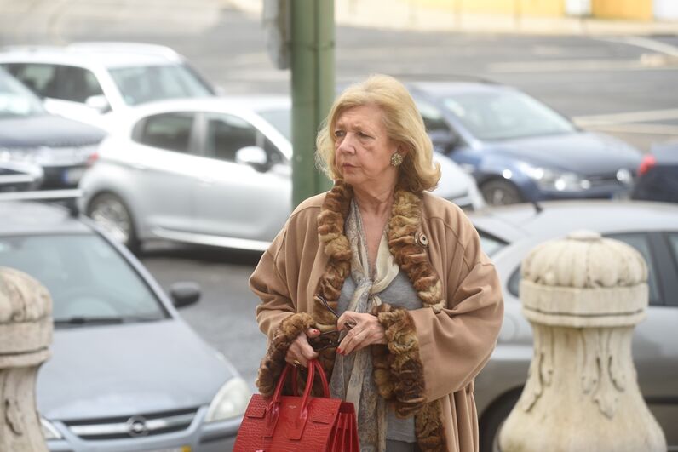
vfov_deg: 10.2
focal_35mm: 135
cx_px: 339
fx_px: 2543
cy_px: 226
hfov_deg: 15.2
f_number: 4.5
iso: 250
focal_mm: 135
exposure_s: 1/640
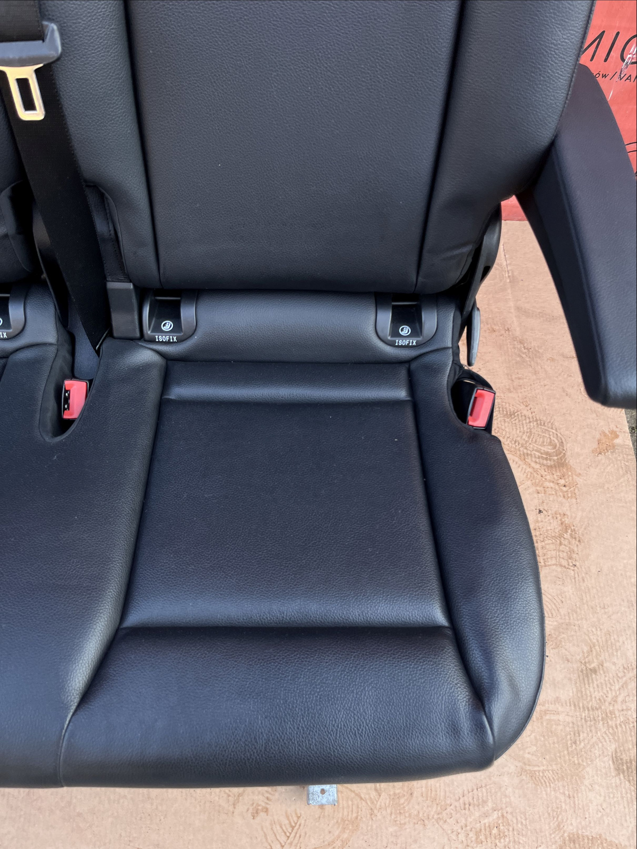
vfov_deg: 67.3
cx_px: 318
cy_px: 424
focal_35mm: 26
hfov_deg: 53.1
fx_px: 638
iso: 40
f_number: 1.6
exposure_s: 1/254
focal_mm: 5.1
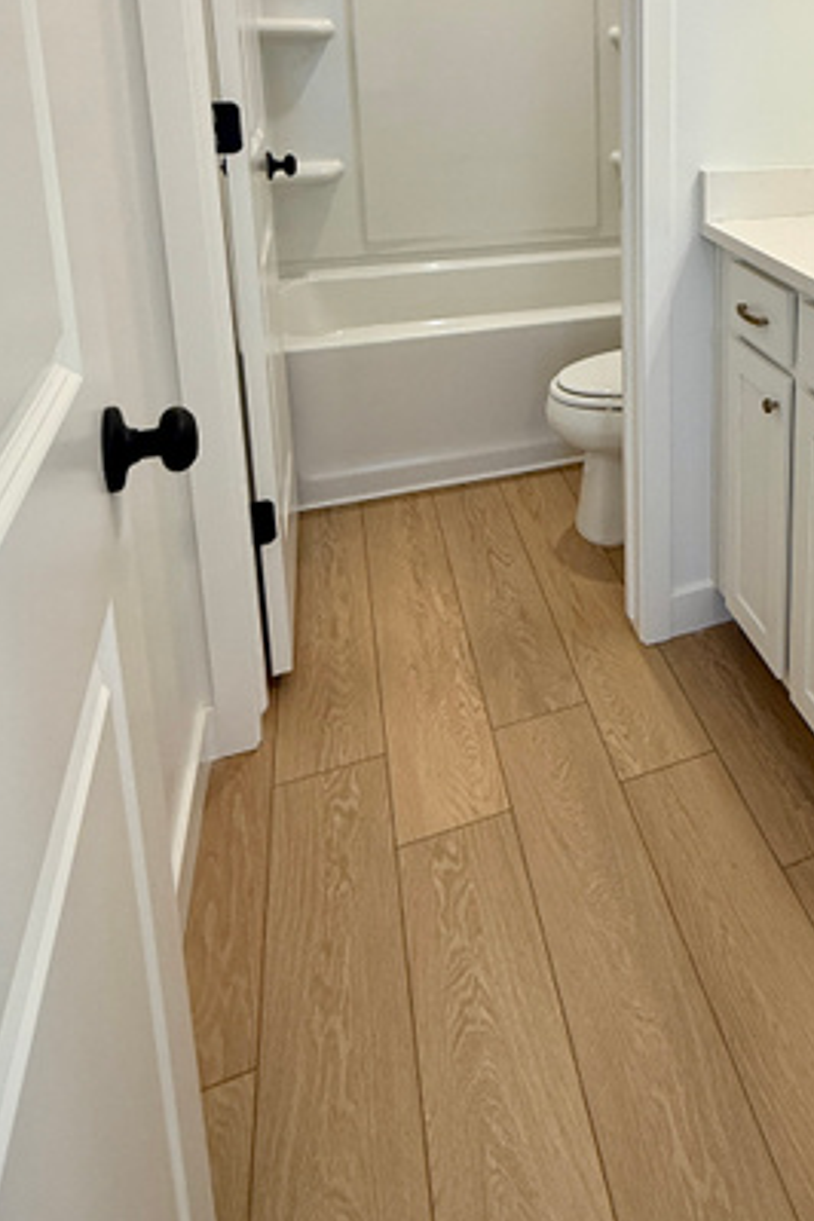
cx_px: 783
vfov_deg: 59.7
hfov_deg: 41.4
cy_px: 226
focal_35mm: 28
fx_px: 950
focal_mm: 2.22
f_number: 2.2
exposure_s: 1/120
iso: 80
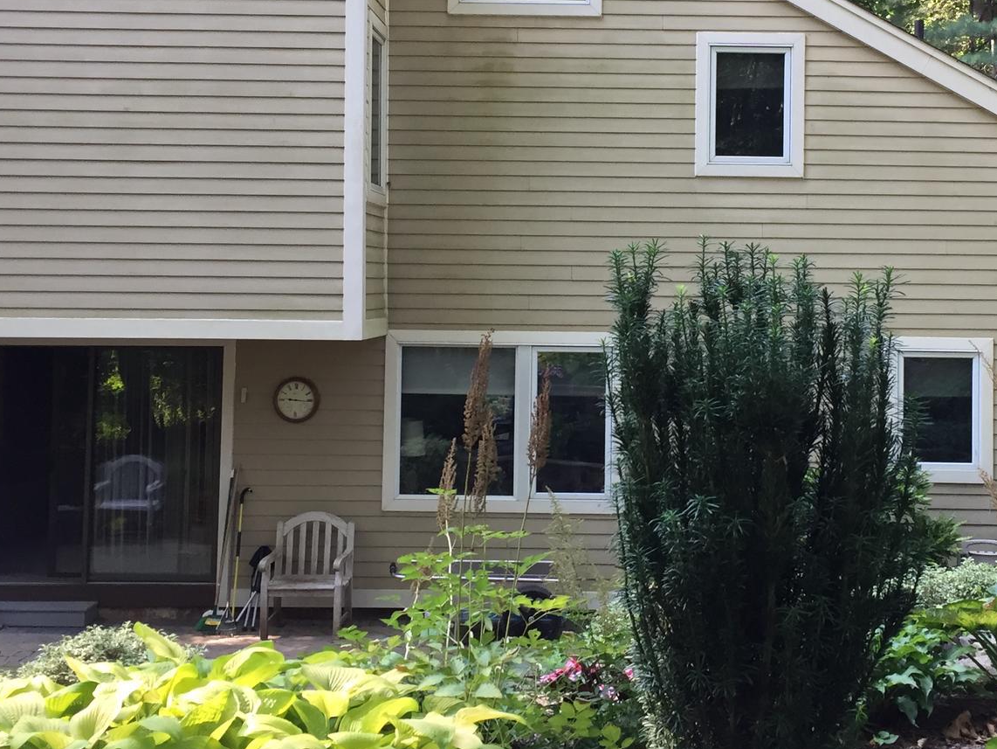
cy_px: 272
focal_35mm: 52
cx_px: 646
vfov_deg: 27.9
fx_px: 1498
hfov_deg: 36.5
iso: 32
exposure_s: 1/40
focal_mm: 4.15
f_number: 2.2
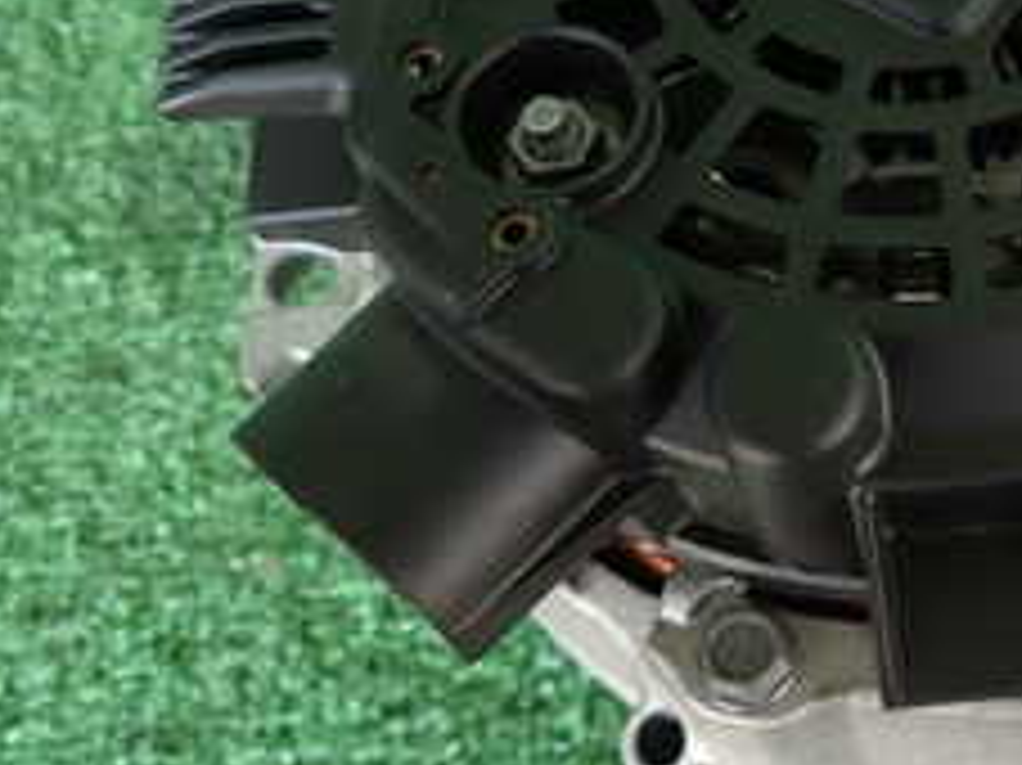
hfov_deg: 27.6
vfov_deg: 22.1
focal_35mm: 66
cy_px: 238
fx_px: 1948
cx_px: 1040
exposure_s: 1/60
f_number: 2
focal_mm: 4.5
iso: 160
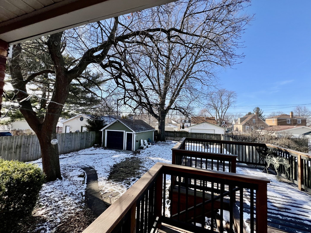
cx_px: 156
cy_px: 116
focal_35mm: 13
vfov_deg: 89.9
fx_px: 117
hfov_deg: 106.2
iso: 32
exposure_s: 1/874
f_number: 1.8
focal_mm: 1.57
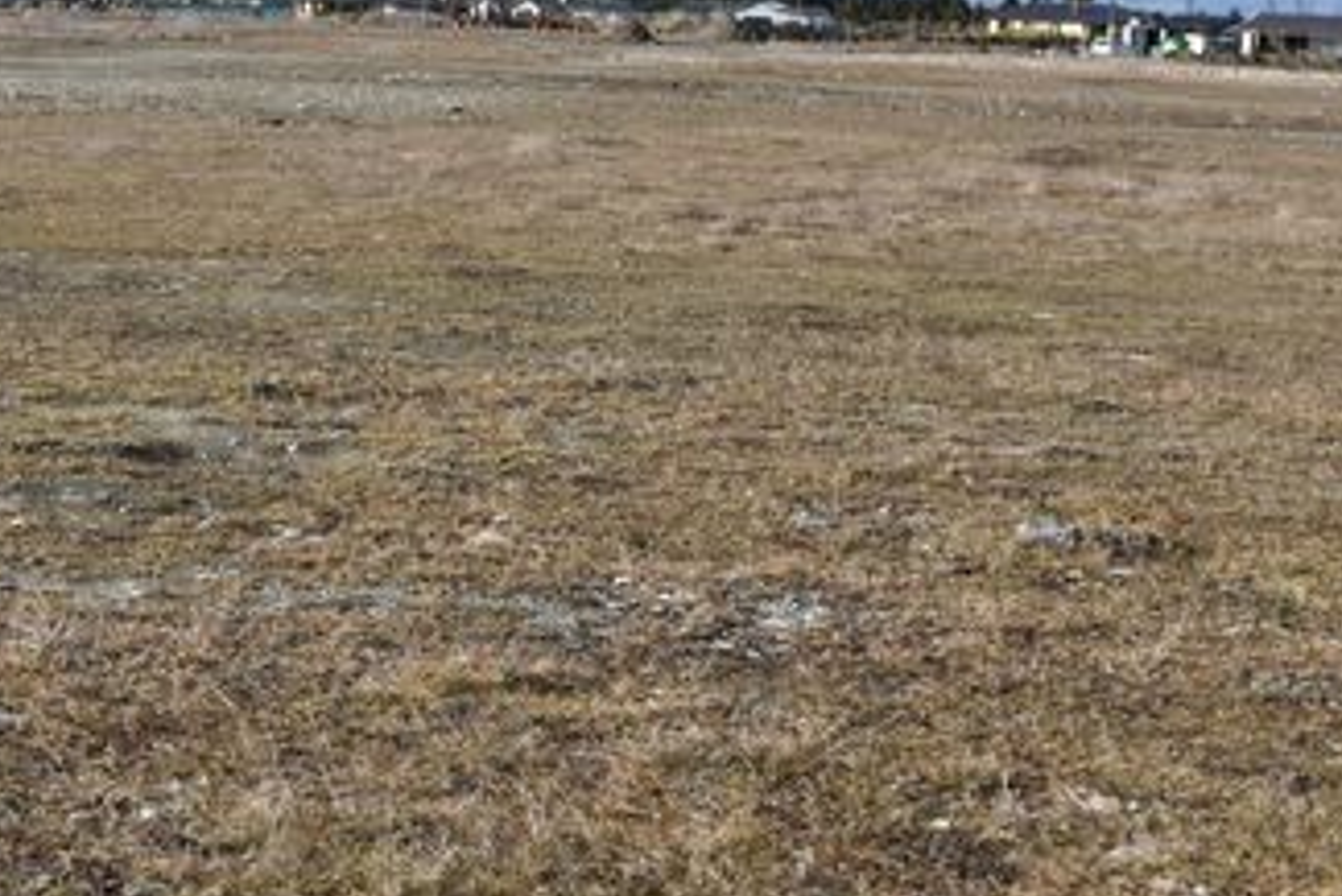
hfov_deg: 23.4
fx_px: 3170
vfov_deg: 15.8
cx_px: 198
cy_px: -17
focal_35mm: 85
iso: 200
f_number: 10
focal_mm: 24
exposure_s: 1/400
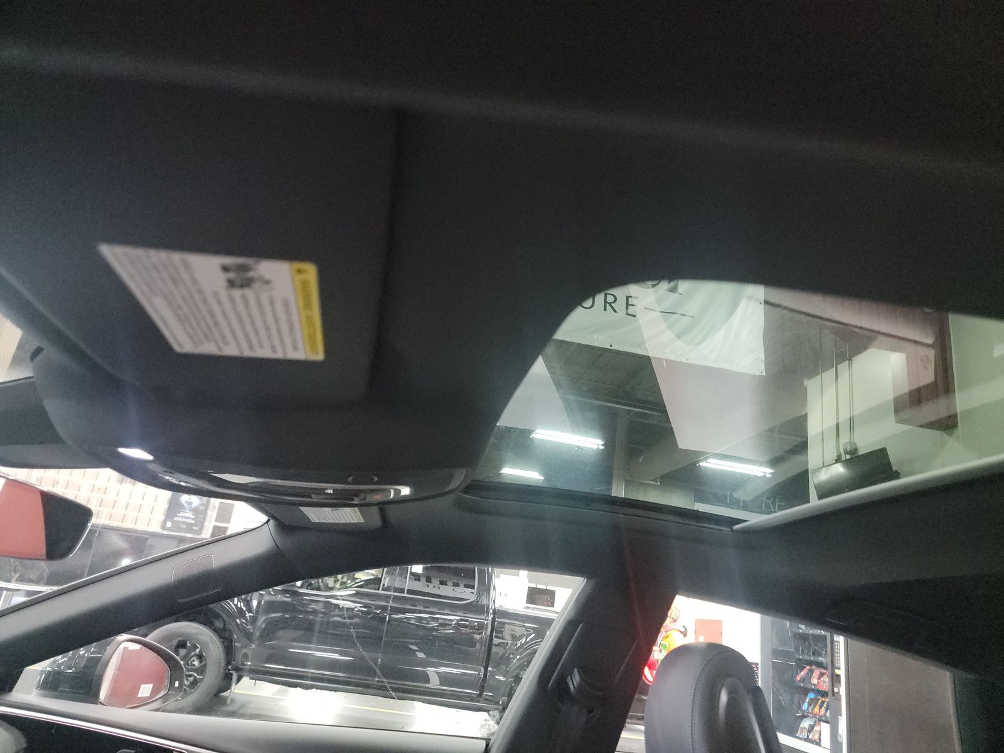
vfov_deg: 56.8
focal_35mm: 24
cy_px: 376
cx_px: 502
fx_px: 696
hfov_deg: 71.6
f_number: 1.8
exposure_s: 1/59
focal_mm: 6.7
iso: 2859
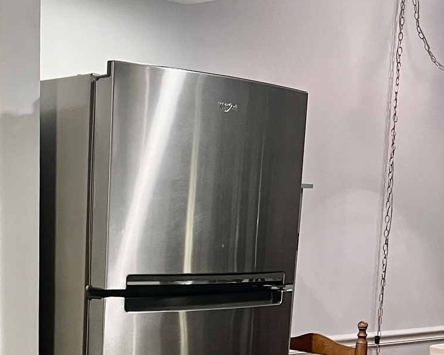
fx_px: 1025
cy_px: 428
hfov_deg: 24.1
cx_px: 92
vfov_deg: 18.6
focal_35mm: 78
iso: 160
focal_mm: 5.7
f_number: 1.5
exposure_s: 1/60
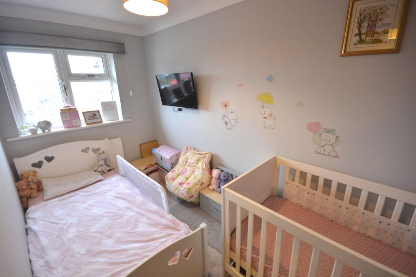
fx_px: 173
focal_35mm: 15
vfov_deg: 77.3
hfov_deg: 100.4
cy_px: 138
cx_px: 208
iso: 400
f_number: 8
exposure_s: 1/8
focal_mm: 10
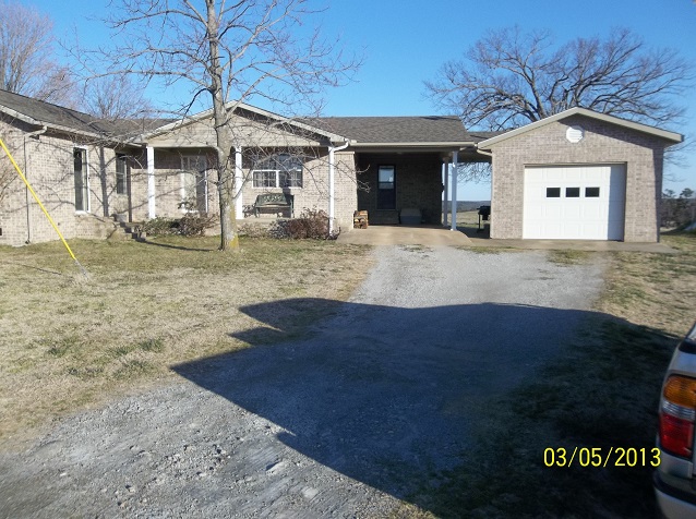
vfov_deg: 51.2
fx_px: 542
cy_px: 260
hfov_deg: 65.4
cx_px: 348
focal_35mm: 27
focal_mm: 4.9
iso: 80
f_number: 8.9
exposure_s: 1/100
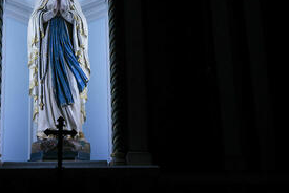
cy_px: 36
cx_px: 61
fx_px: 683
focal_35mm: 85
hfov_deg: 23.6
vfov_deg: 16.0
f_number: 4
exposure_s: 1/100
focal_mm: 26
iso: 200
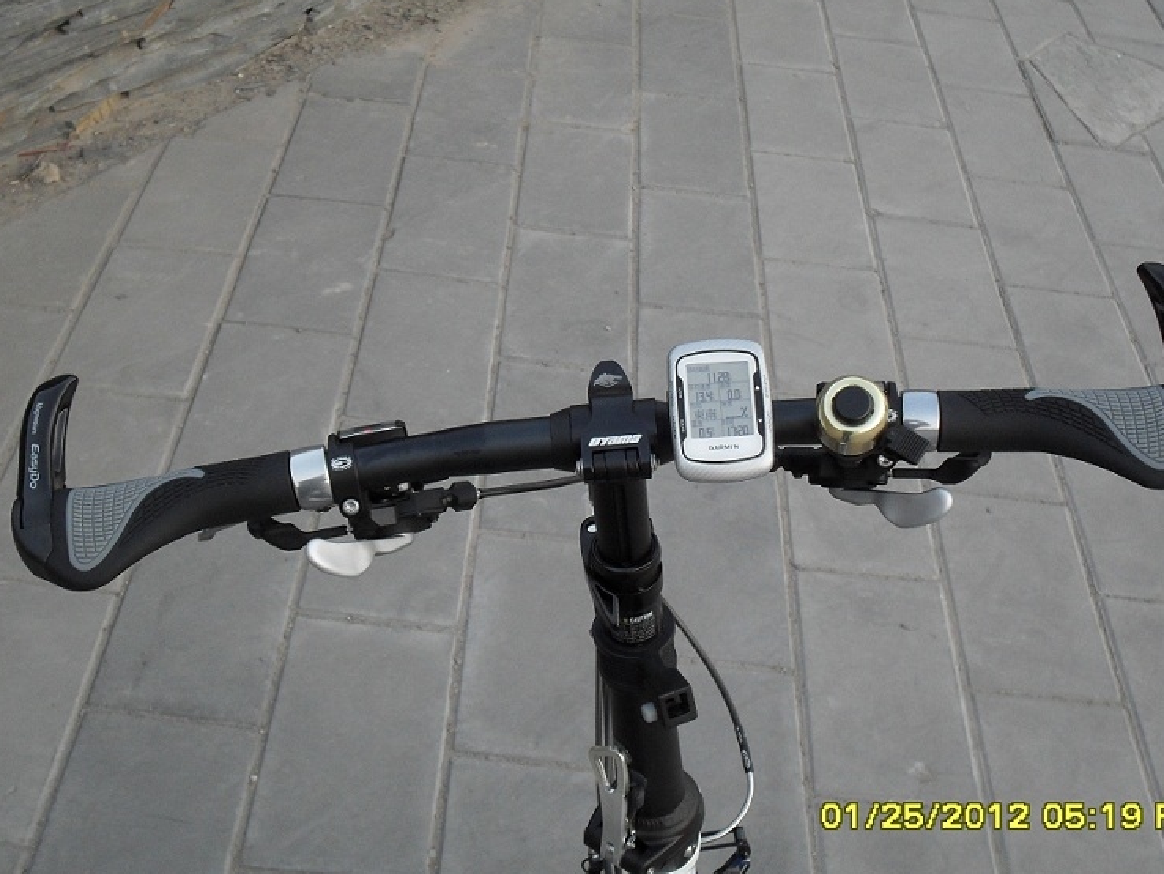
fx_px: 1850
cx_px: 610
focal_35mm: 55
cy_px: 420
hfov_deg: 34.9
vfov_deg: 26.6
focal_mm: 8.7
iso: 200
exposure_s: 1/20
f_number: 3.9
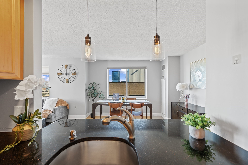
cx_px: 124
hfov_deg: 96.7
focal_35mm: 16
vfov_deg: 73.7
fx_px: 110
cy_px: 82
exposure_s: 1/15
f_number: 4
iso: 200
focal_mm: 16
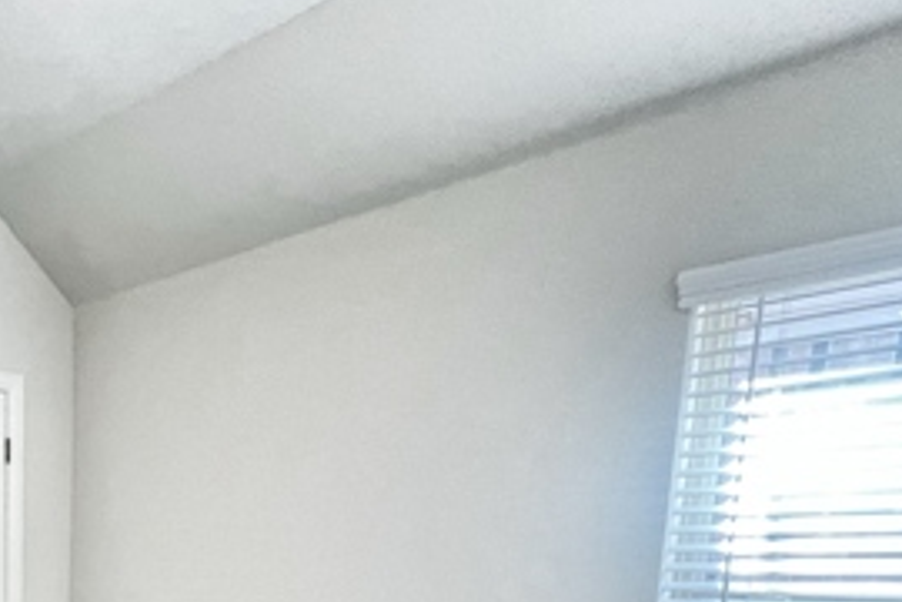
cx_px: -37
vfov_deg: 34.7
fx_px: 802
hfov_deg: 46.9
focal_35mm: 32
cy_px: 682
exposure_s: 1/120
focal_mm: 1.57
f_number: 1.8
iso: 160
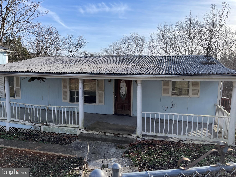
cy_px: 88
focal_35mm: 25
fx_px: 170
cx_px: 118
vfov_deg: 54.9
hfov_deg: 69.4
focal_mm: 5.1
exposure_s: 1/1883
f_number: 1.6
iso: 32
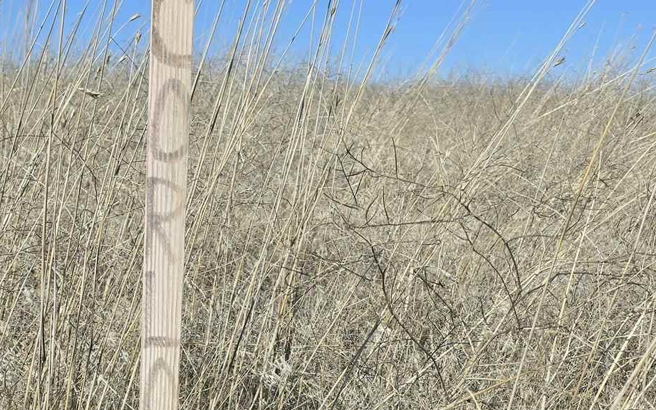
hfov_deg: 33.0
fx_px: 1091
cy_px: 512
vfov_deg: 19.8
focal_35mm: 61
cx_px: 190
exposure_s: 1/1111
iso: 12
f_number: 1.7
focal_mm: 6.3
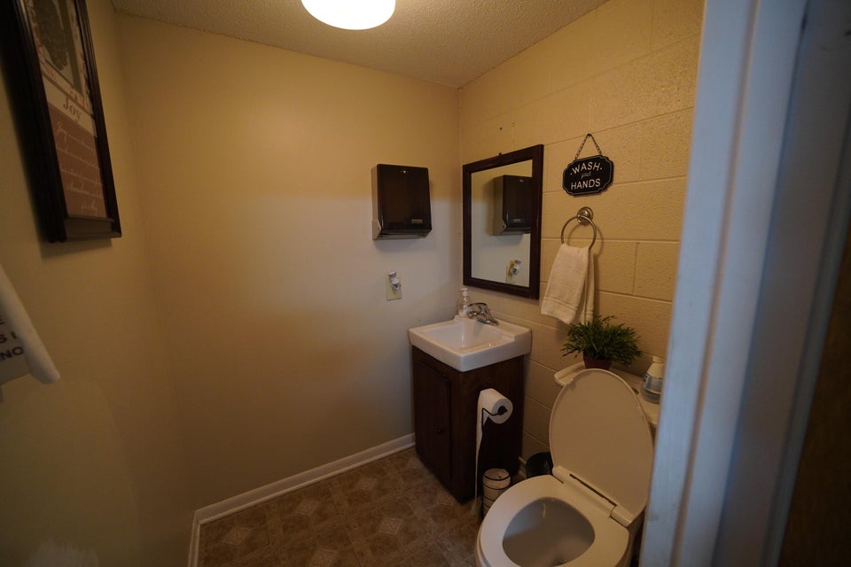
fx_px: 319
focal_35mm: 14
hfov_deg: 106.3
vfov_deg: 83.3
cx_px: 426
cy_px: 284
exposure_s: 1/30
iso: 800
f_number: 2.8
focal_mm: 9
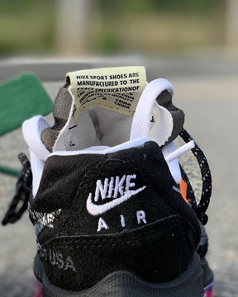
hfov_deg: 12.0
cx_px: -14
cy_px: 235
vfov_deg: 15.1
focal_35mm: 127
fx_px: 1118
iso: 25
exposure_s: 1/122
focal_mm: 6
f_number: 2.4
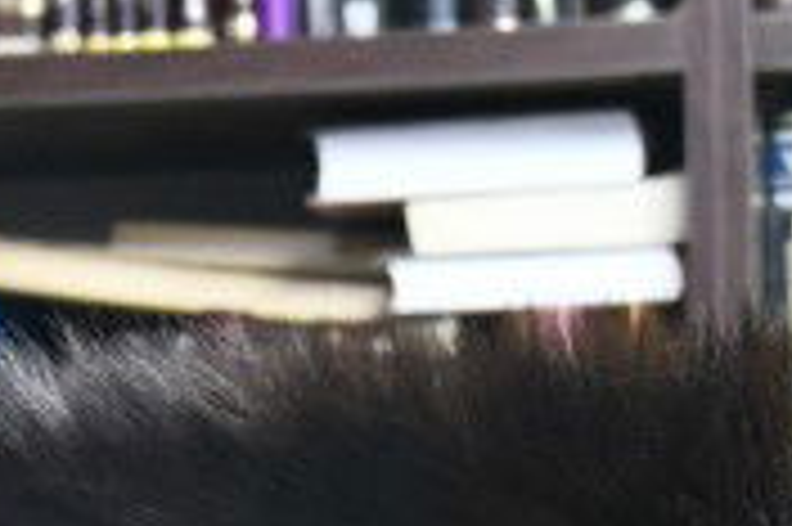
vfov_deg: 3.8
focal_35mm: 360
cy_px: 962
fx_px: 7912
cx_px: 378
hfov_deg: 5.7
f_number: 5
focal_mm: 55
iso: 3200
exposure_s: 1/50
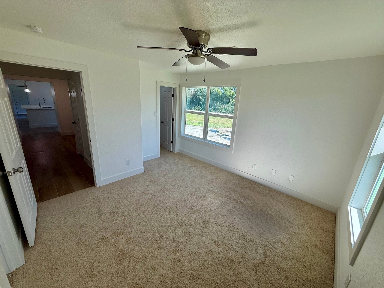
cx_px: 192
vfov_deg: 85.7
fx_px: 155
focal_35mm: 14
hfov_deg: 102.1
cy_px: 144
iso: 50
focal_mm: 2.22
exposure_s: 1/416
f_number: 2.2
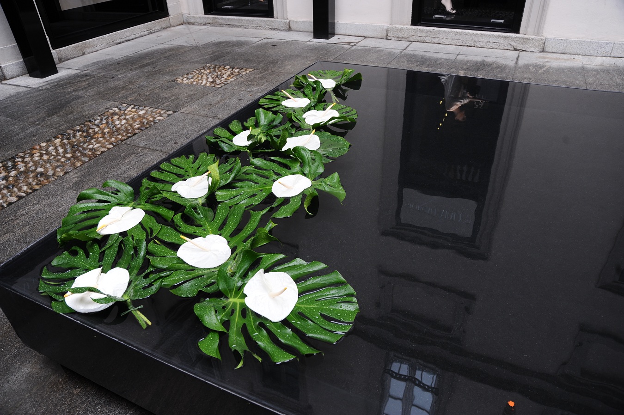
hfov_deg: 73.8
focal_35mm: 24
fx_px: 416
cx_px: 312
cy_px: 208
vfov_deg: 53.1
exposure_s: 1/125
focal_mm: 24
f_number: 5.6
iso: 400
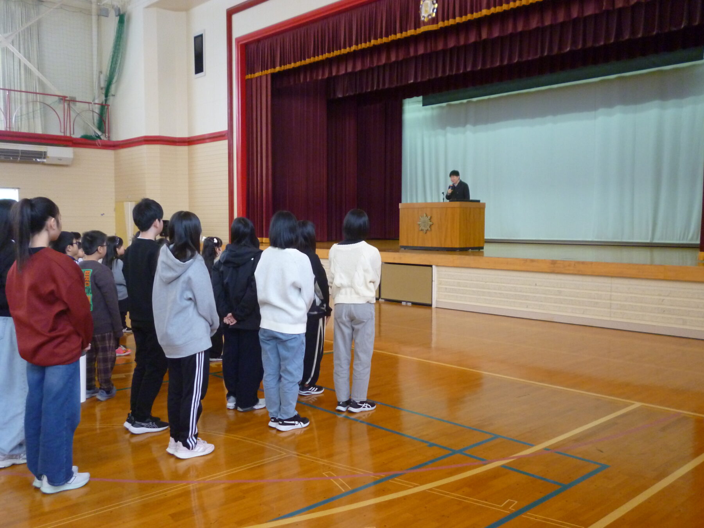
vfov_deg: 44.2
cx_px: 352
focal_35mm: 32
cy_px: 264
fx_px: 651
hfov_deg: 56.8
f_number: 3.3
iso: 400
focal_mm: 5.7
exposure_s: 1/50
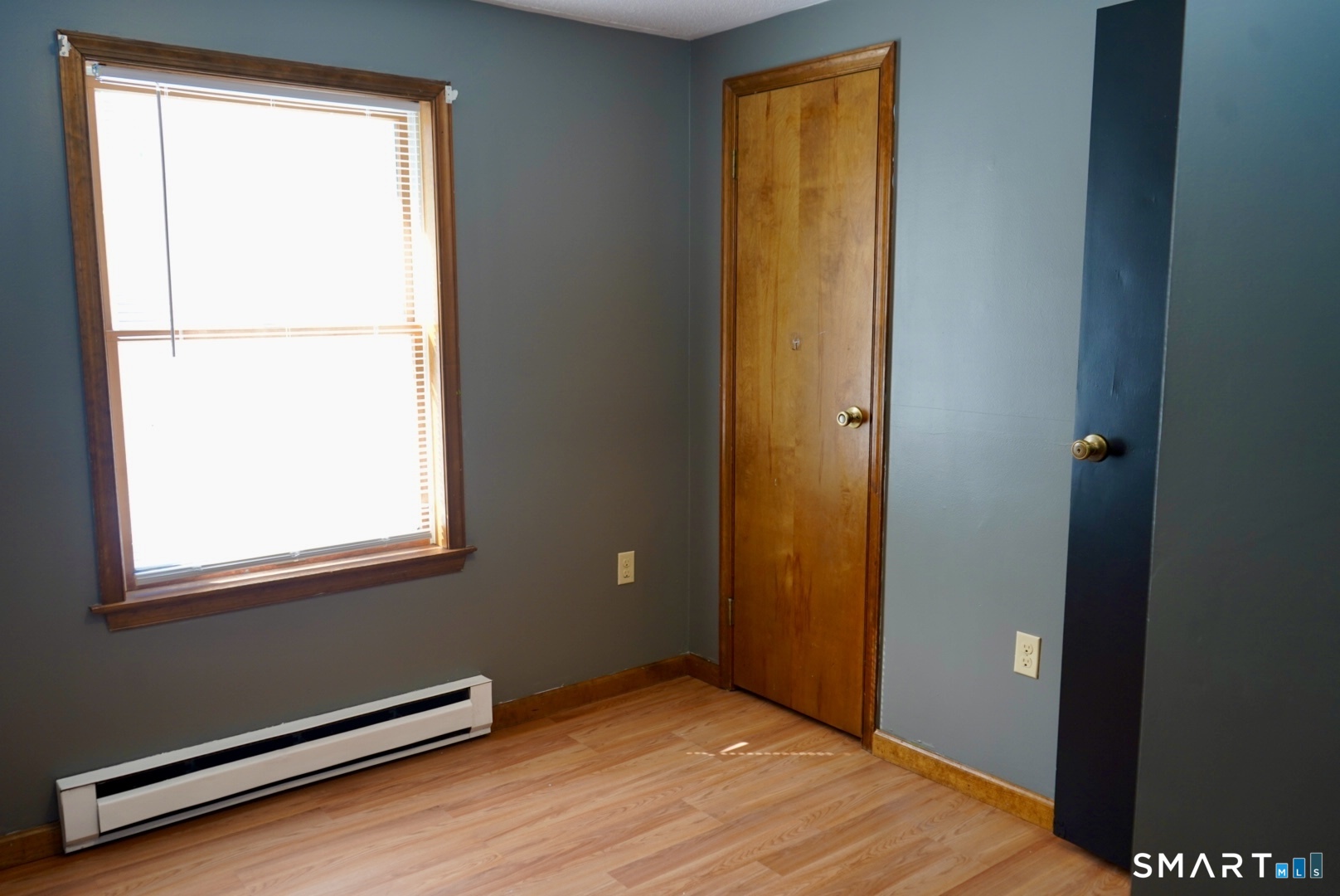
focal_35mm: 28
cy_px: 448
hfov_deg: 65.4
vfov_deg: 46.5
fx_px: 1043
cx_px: 670
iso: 500
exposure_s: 1/60
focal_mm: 28
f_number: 4
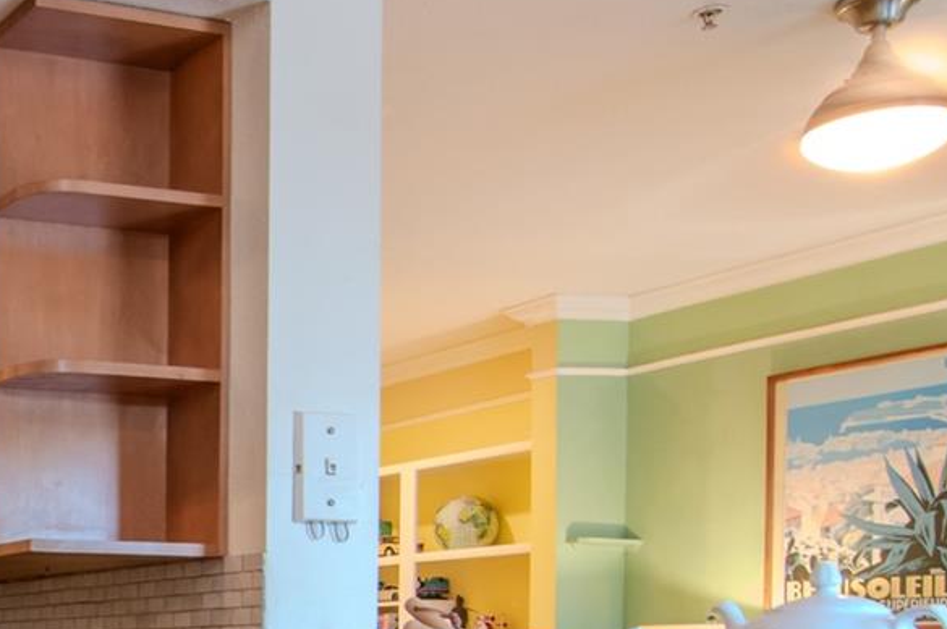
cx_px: -201
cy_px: 682
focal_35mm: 53
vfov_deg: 23.8
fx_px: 1403
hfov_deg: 31.1
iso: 800
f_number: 8
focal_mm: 13
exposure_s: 1/4
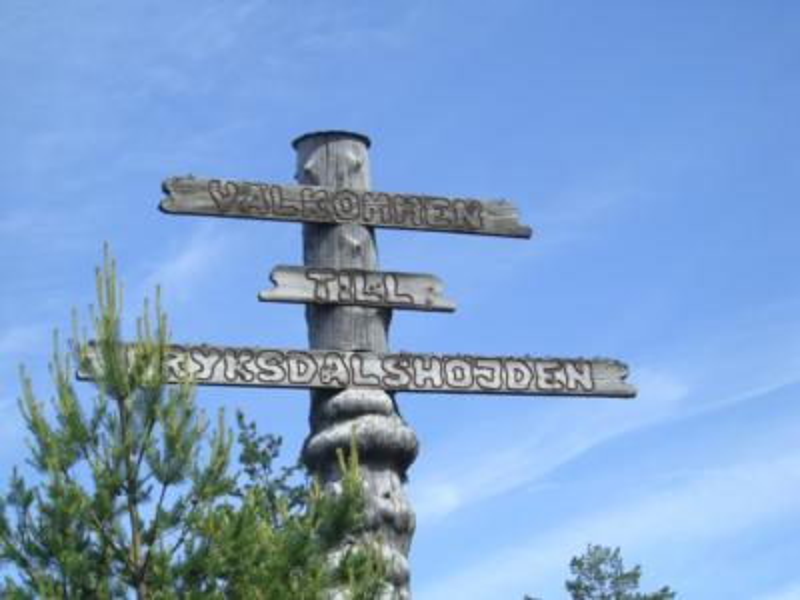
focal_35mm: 114
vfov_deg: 13.0
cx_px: 400
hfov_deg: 17.3
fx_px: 2635
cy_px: 300
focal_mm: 18.6
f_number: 5.2
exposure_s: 1/320
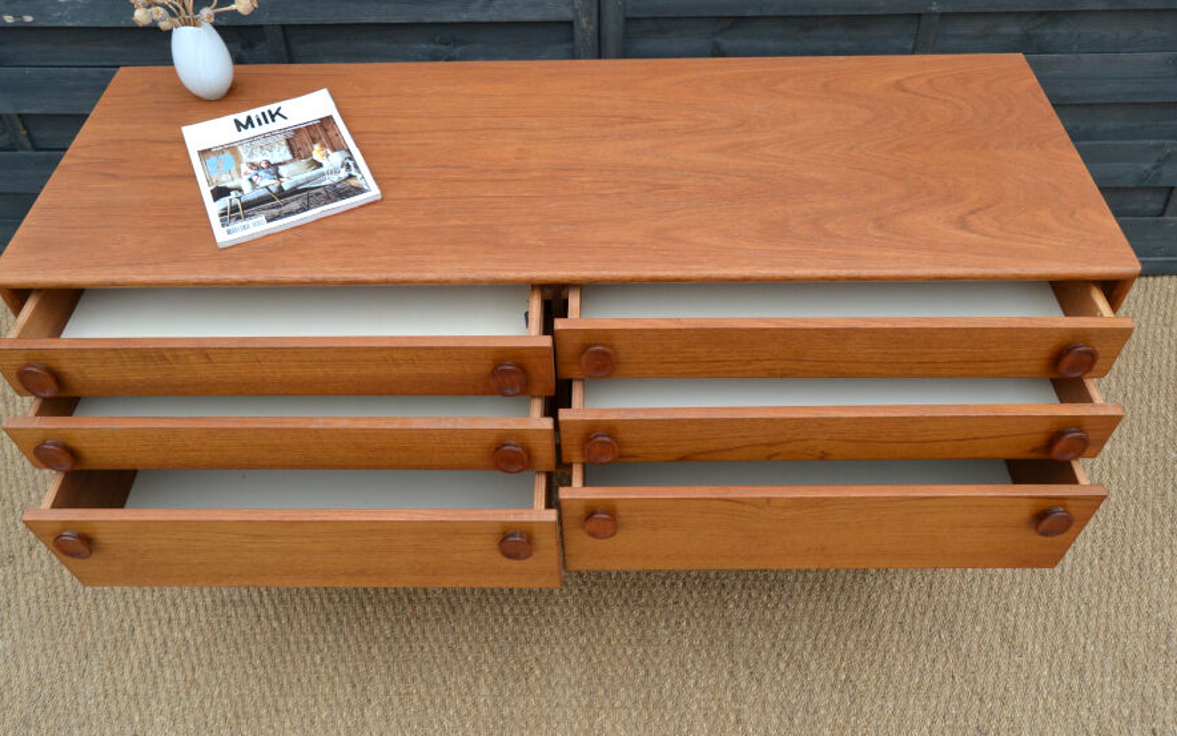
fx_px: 898
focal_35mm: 28
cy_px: 347
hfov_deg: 66.5
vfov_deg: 44.5
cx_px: 582
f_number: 5.6
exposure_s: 1/125
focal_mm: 18
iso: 360
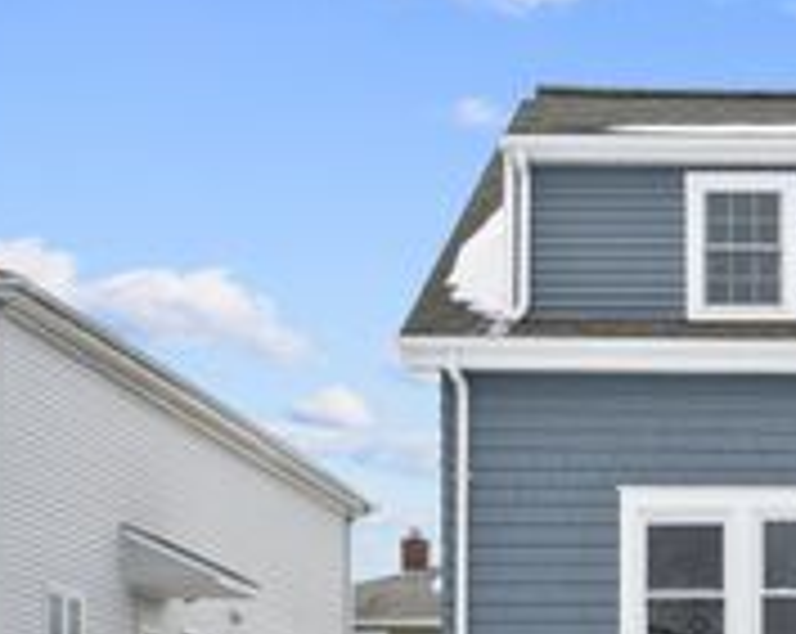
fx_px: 2187
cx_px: 1057
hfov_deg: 19.0
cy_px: 555
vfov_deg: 16.3
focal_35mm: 93
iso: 200
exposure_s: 1/20
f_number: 9
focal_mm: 35
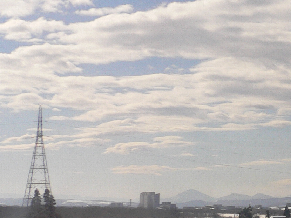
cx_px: 380
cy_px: 157
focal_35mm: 108
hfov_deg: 17.1
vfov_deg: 13.7
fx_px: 908
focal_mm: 5.8
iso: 80
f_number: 5.6
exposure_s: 1/250
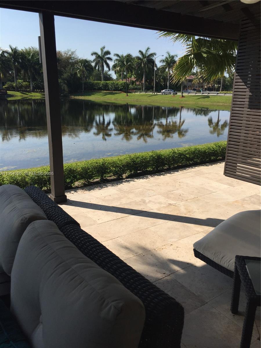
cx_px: 130
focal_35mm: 29
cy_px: 174
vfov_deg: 61.7
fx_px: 292
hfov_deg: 48.2
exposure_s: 1/2639
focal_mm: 4.15
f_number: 2.2
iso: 32
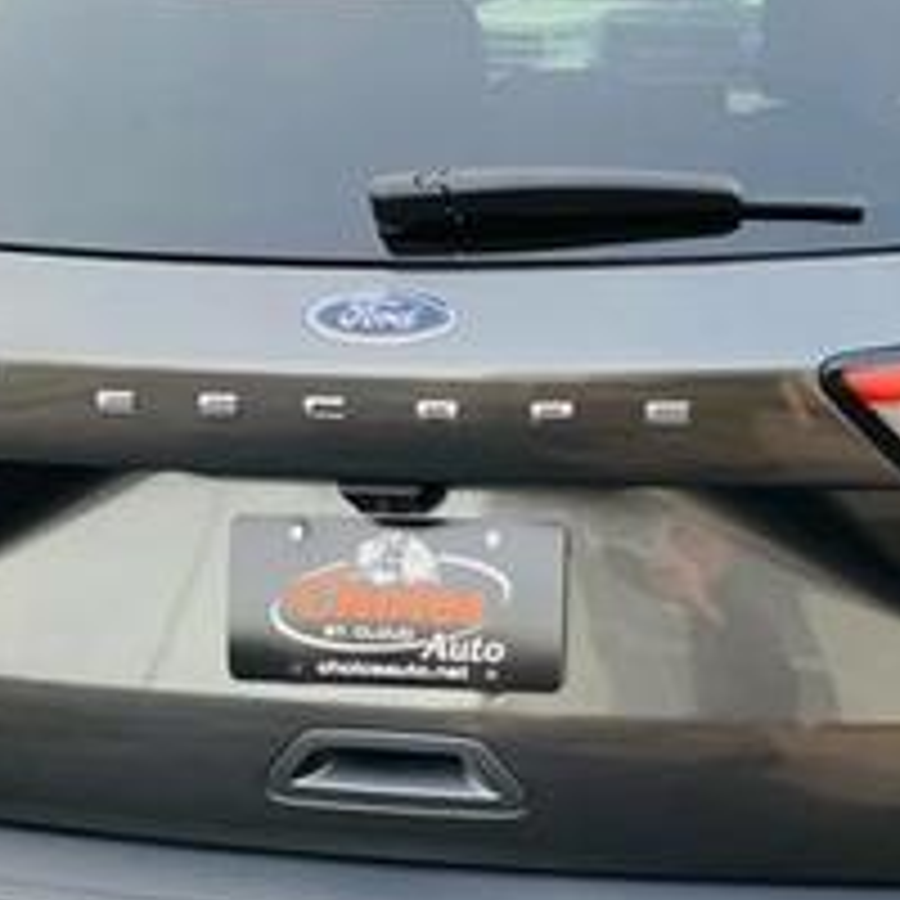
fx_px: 1706
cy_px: 621
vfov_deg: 29.3
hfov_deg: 29.6
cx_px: 464
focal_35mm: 58
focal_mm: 4.25
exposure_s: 1/122
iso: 40
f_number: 1.8
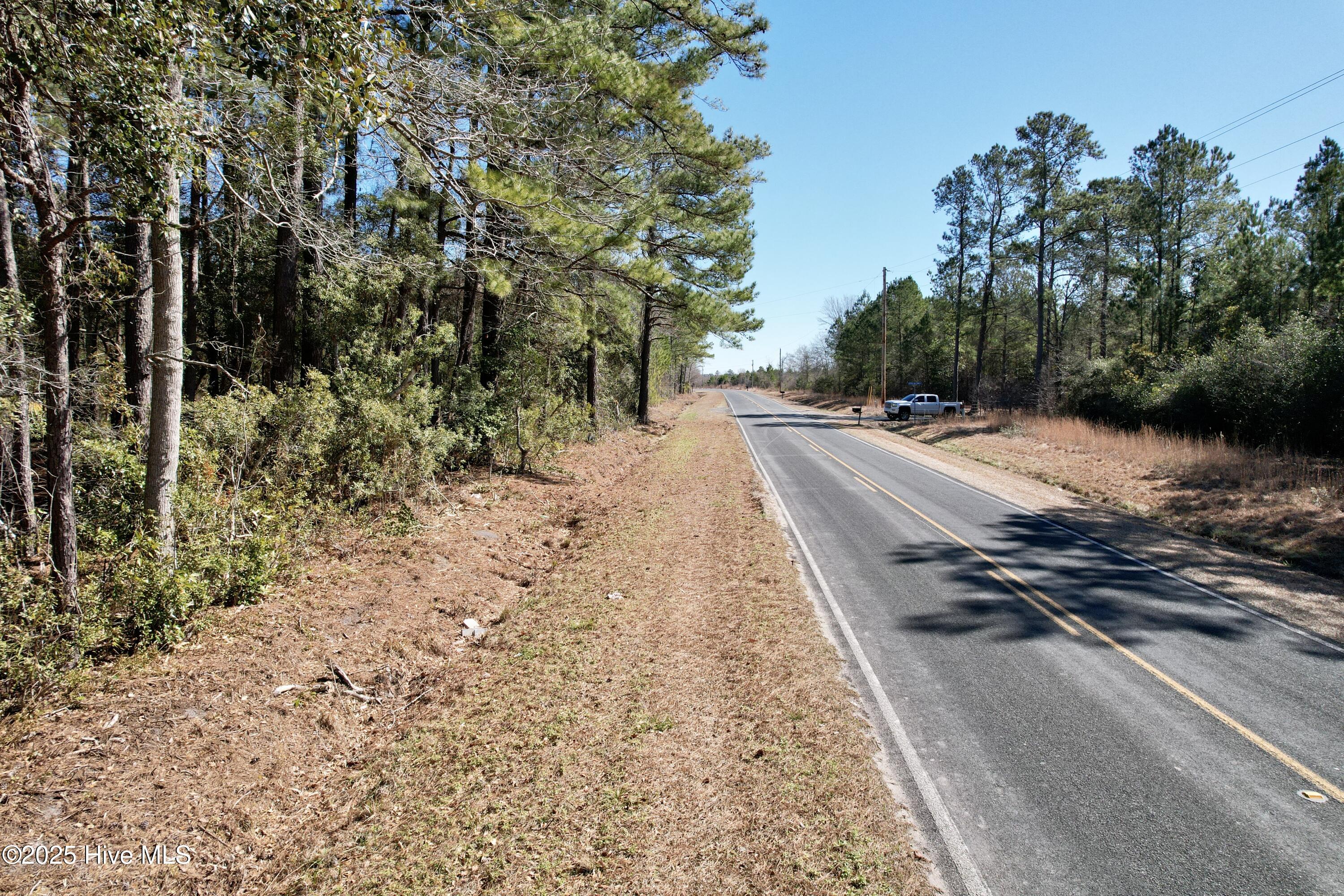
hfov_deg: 78.6
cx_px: 672
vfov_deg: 57.2
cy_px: 448
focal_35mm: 22
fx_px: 821
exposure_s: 1/1600
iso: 140
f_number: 2.8
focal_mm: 8.38
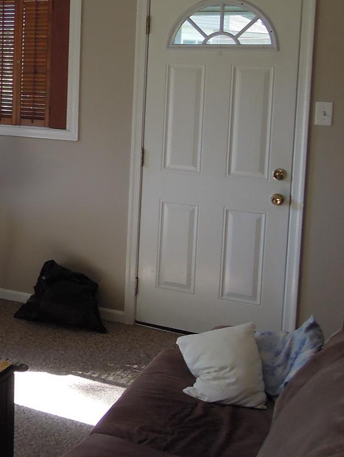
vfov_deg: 32.6
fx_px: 768
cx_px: -120
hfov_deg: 22.3
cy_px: 118
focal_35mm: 58
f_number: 2.8
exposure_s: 1/60
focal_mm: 4.3
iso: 160
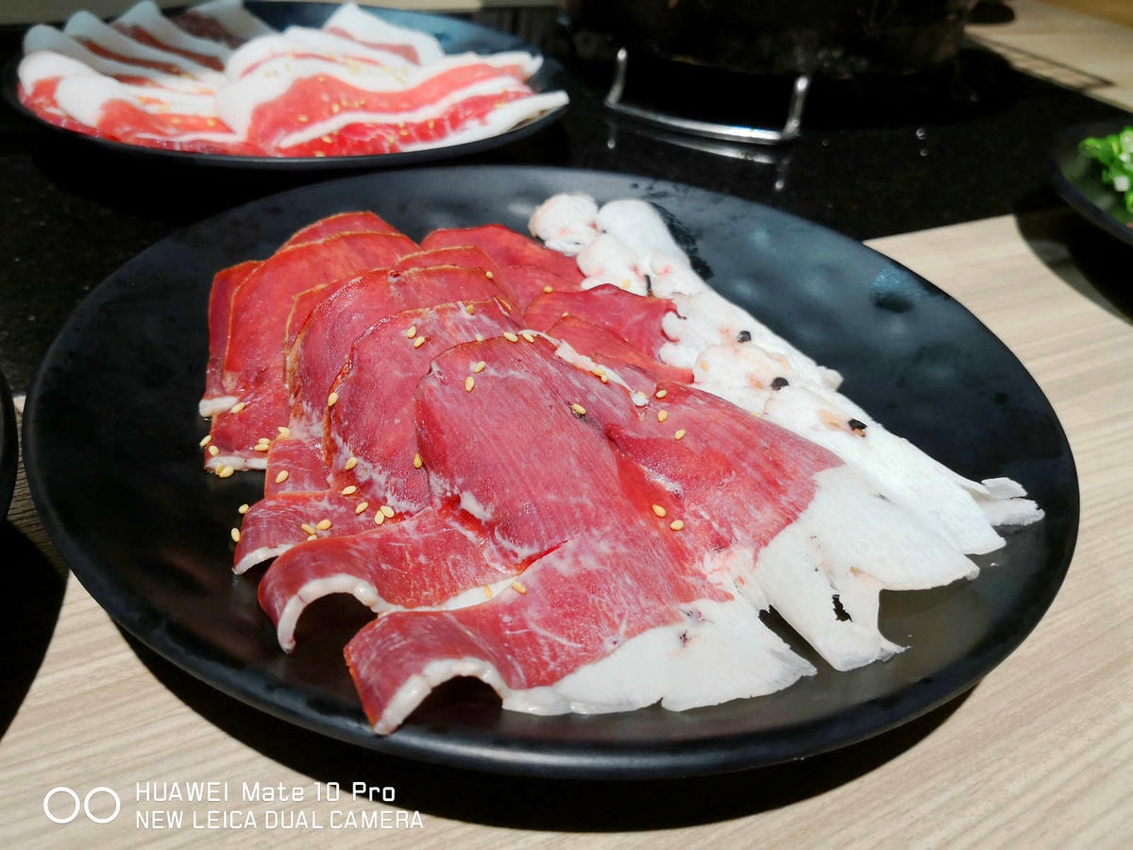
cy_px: 425
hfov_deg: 65.3
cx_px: 566
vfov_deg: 51.4
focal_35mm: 27
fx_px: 884
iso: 80
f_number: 1.6
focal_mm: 3.95
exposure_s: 1/60
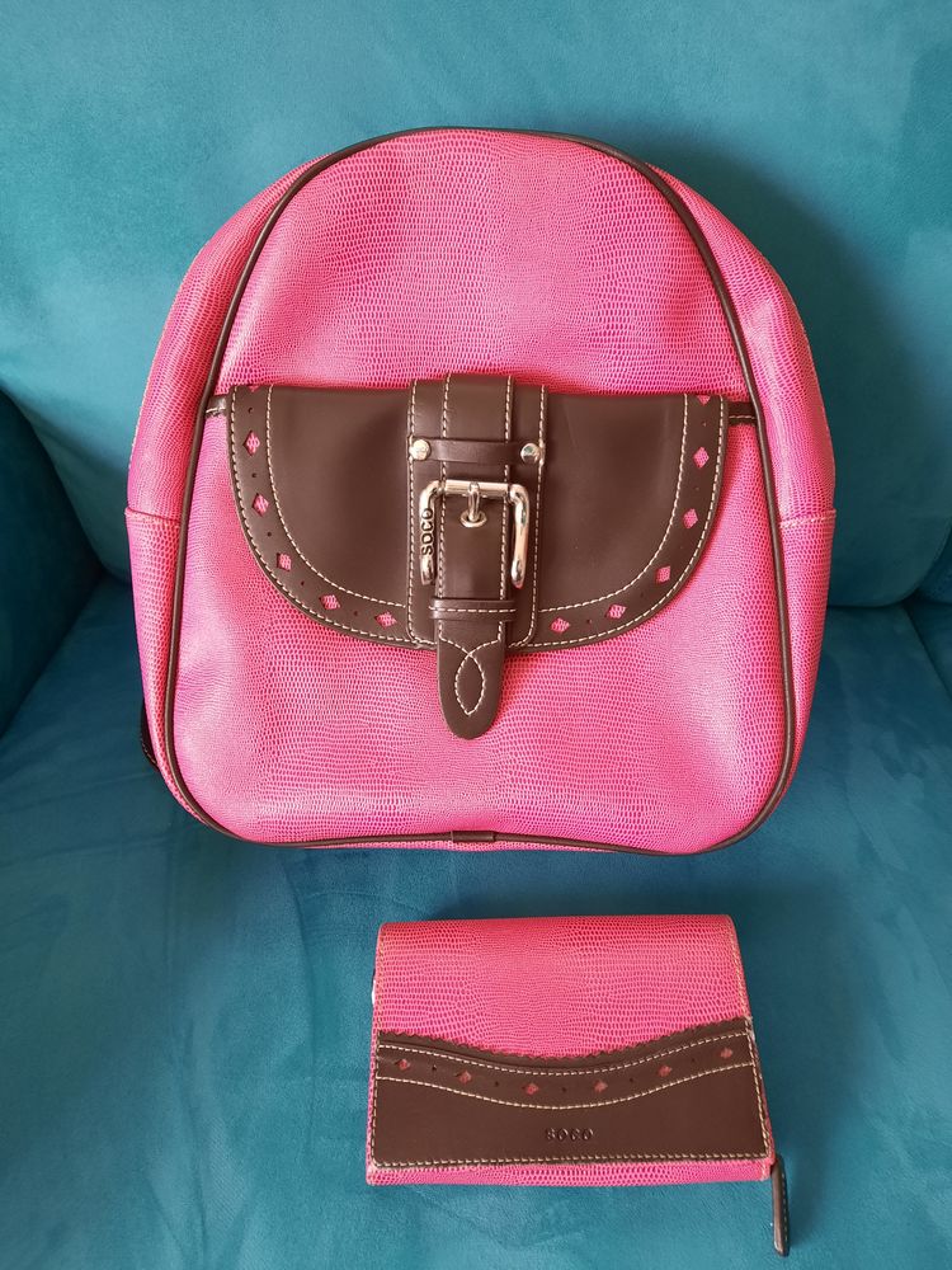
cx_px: 476
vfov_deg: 69.4
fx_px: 917
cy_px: 635
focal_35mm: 25
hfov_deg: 54.9
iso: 400
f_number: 2
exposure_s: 1/33
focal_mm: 4.6
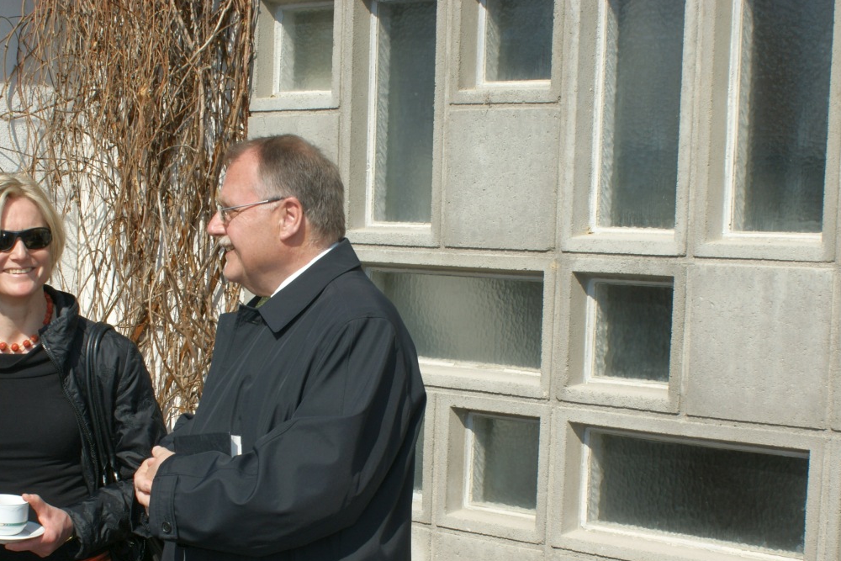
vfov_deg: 21.4
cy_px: 419
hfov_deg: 31.8
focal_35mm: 63
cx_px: 350
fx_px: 1472
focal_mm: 28
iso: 100
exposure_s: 1/160
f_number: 10
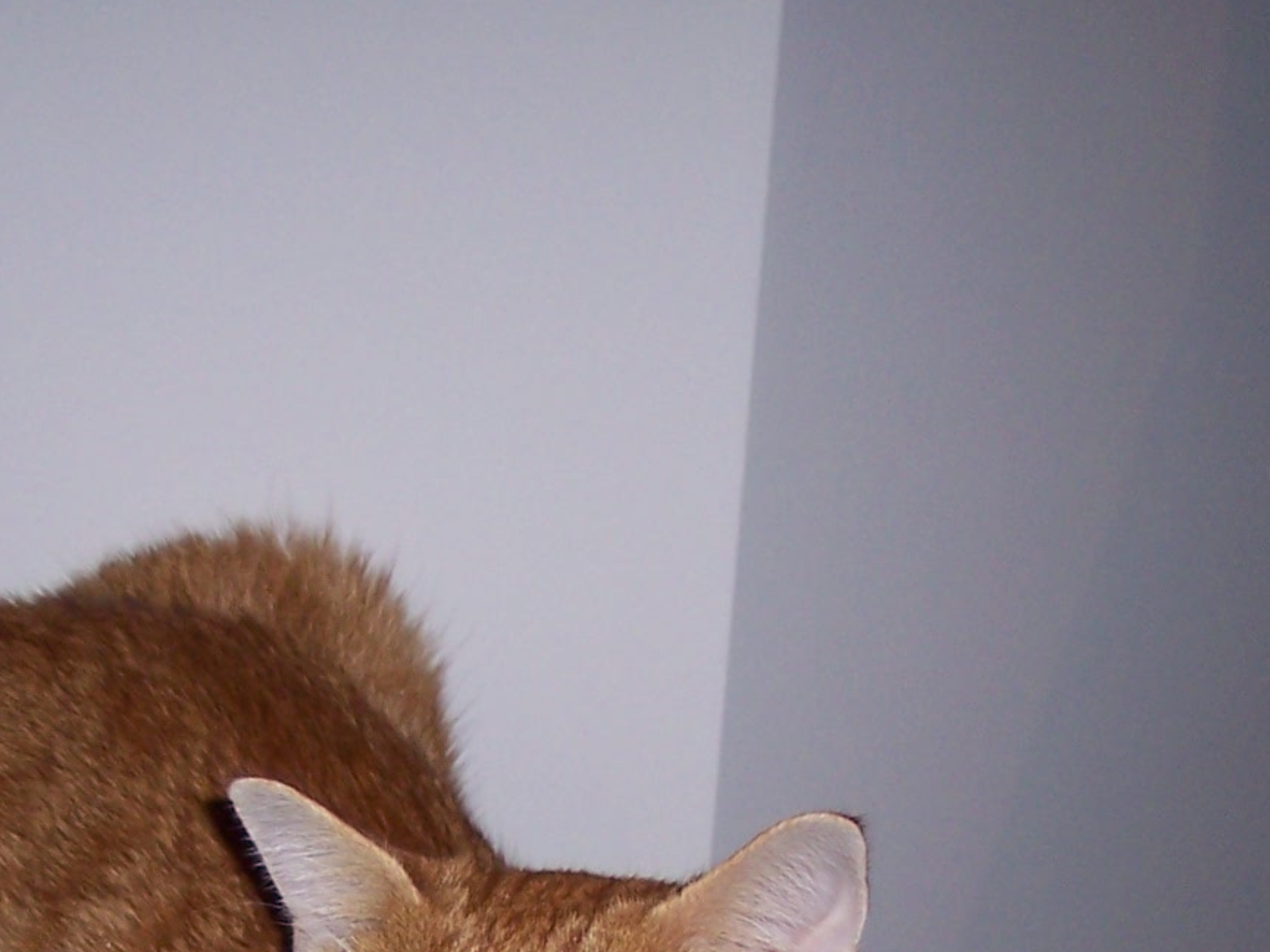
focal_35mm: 104
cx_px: 507
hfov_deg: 18.9
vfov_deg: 13.7
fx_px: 3816
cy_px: 1231
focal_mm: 8
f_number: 2.8
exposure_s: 1/60
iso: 100
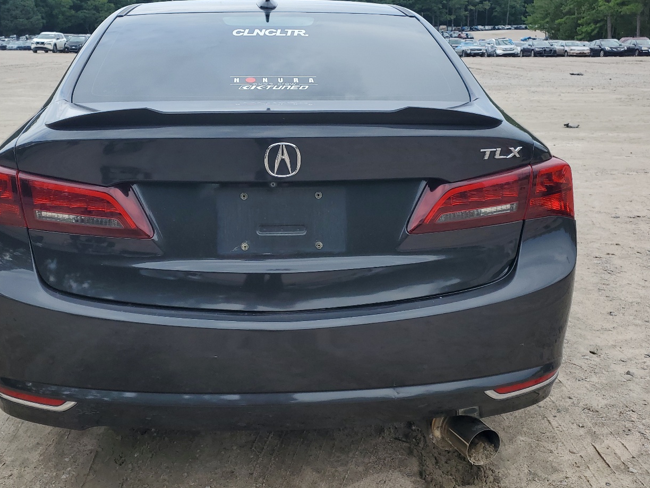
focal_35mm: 34
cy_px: 217
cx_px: 290
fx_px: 638
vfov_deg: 41.7
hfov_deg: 53.8
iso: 50
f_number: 1.5
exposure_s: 1/1111
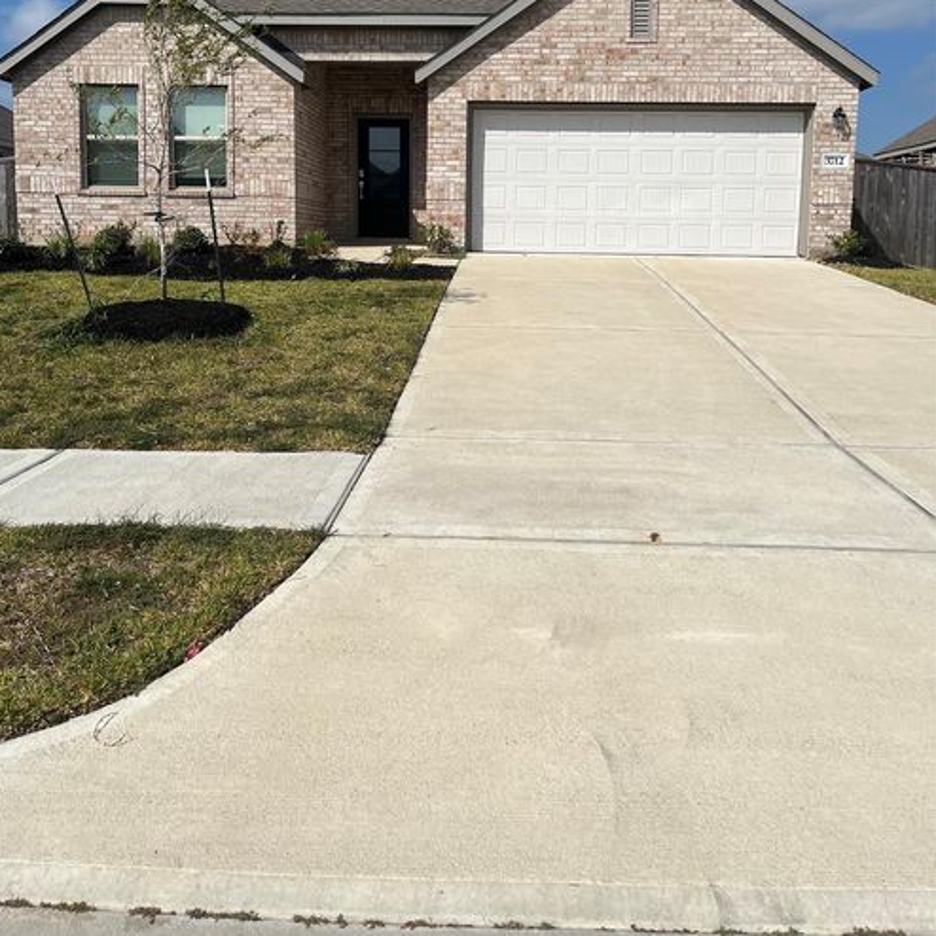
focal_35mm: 31
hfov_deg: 52.5
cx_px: 464
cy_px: 317
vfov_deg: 51.6
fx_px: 948
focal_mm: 5.1
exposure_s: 1/9091
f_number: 1.6
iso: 50
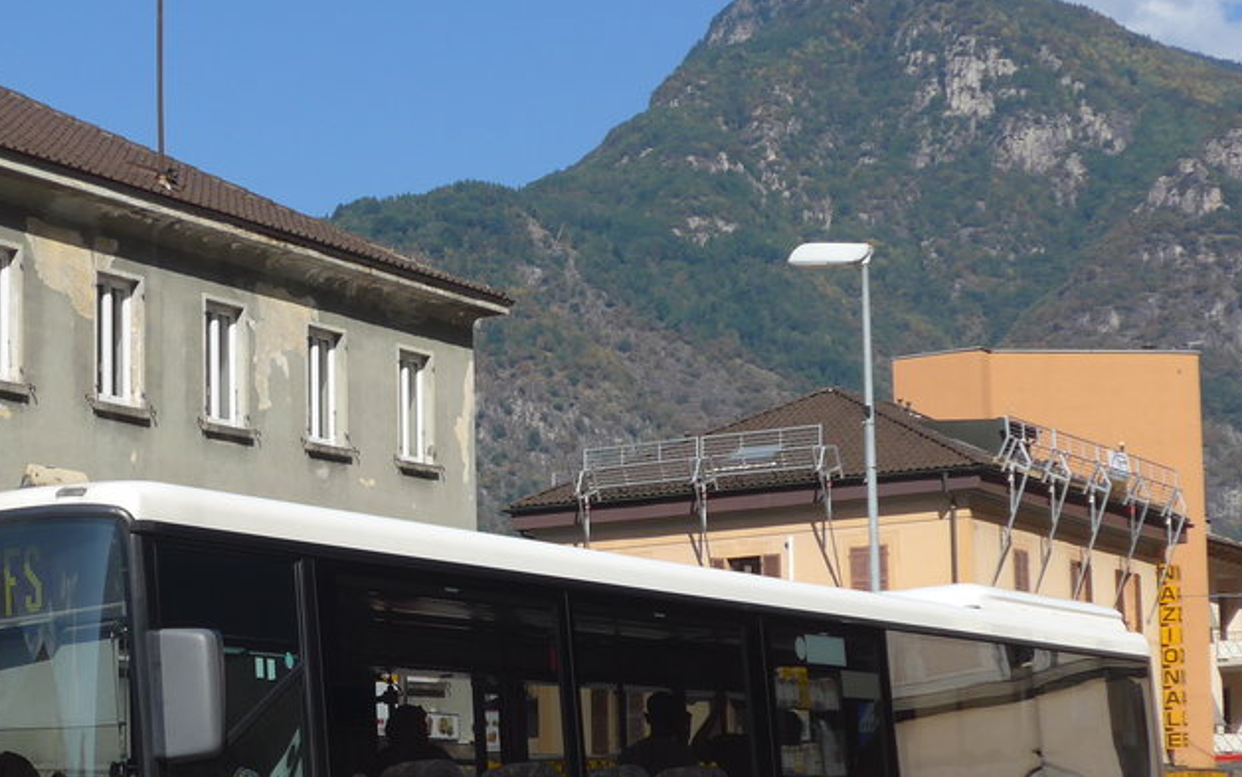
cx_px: 336
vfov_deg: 15.7
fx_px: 2810
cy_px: 607
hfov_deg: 24.7
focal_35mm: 83
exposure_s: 1/2000
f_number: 2.8
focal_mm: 8.4
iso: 80
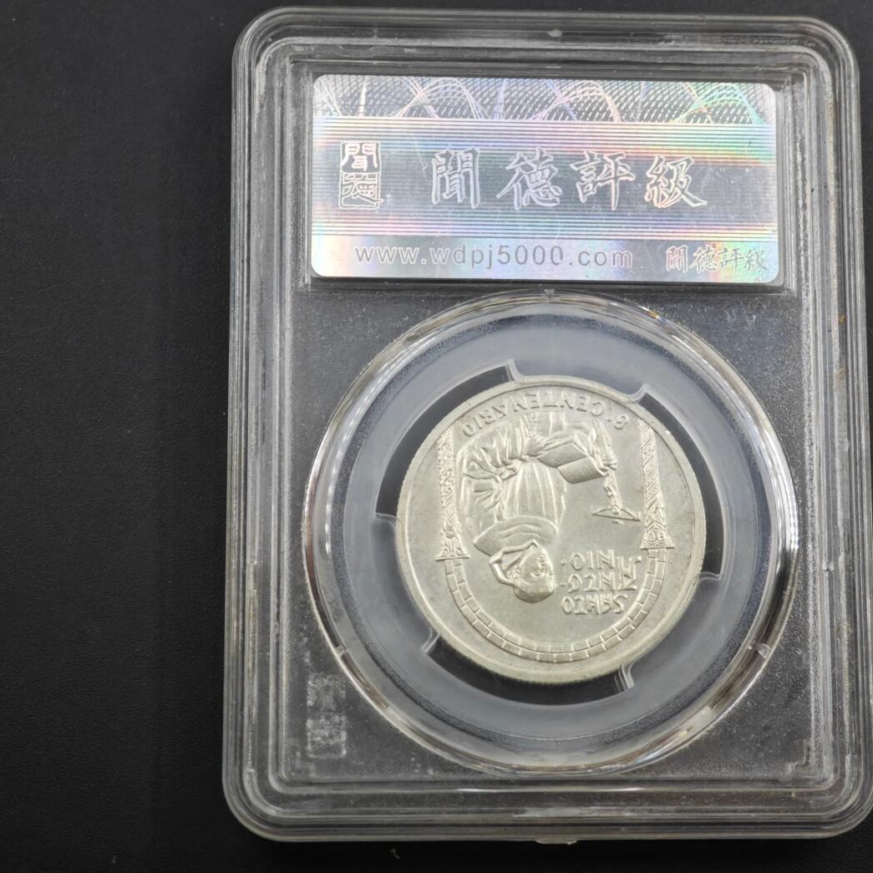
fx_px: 2939
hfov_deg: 16.9
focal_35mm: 103
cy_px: 437
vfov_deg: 16.9
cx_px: 557
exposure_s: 1/350
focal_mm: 12.28
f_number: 1.8
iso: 250
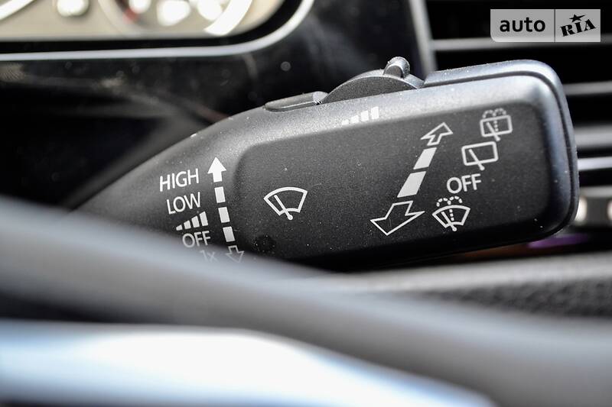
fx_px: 969
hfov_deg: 35.1
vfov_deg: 23.8
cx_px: 306
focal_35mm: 57
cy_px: 204
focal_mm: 38
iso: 800
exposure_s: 1/40
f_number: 5
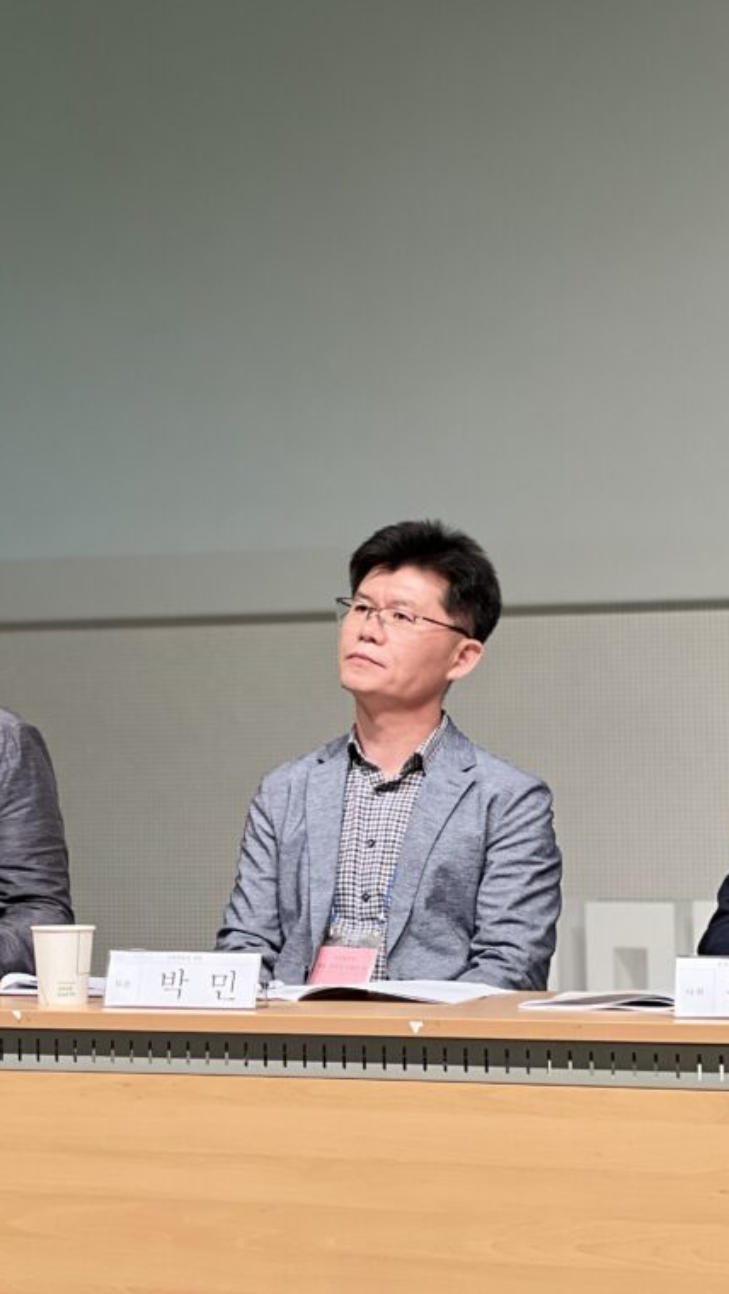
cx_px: -97
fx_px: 3880
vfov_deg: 18.9
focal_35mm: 113
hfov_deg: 10.6
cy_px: 644
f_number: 2.8
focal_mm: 9
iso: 200
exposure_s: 1/36
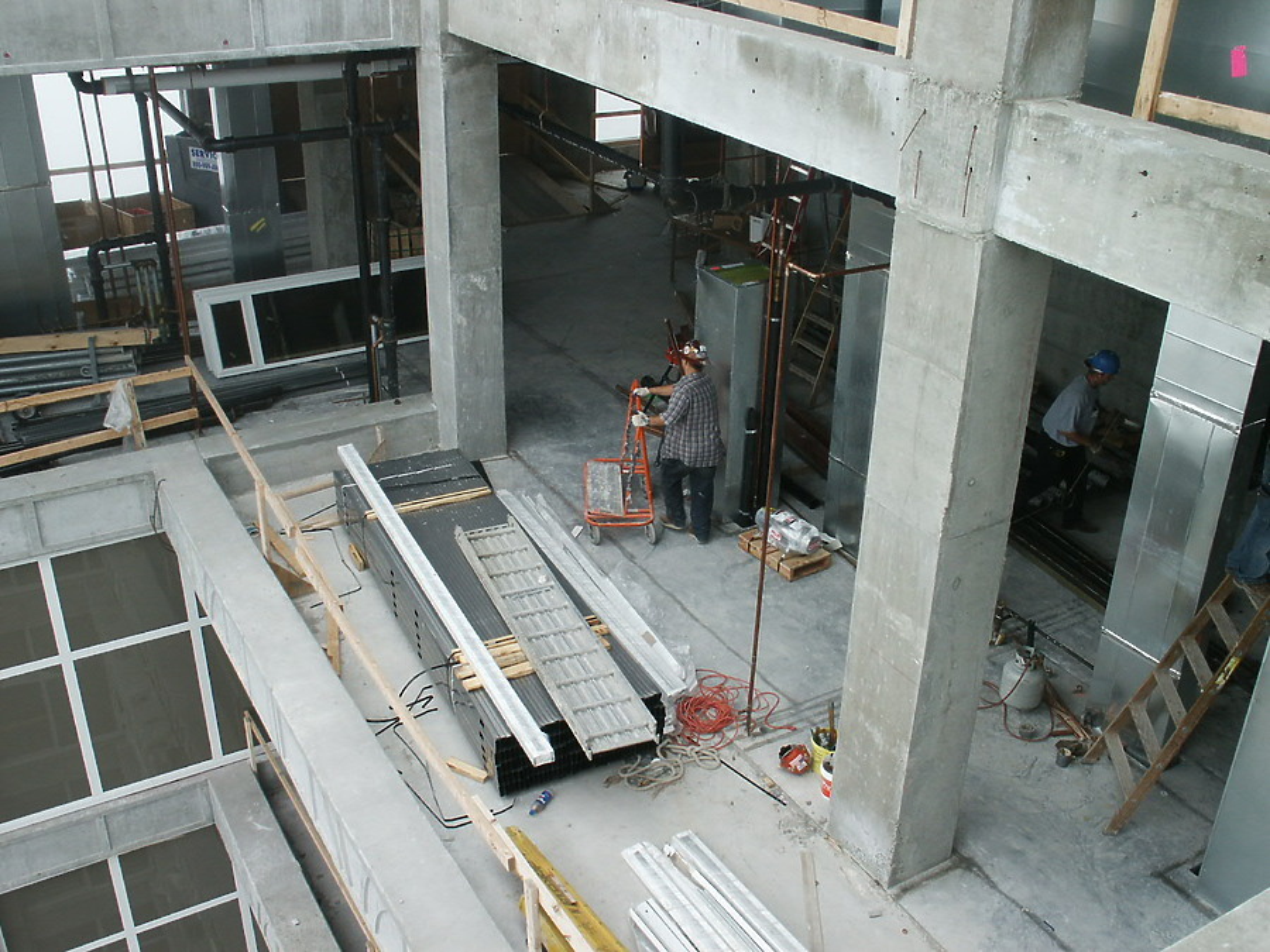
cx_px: 635
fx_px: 1284
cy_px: 476
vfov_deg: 40.7
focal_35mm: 35
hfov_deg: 52.6
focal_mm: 7.18
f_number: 6.7
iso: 64
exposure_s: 1/90
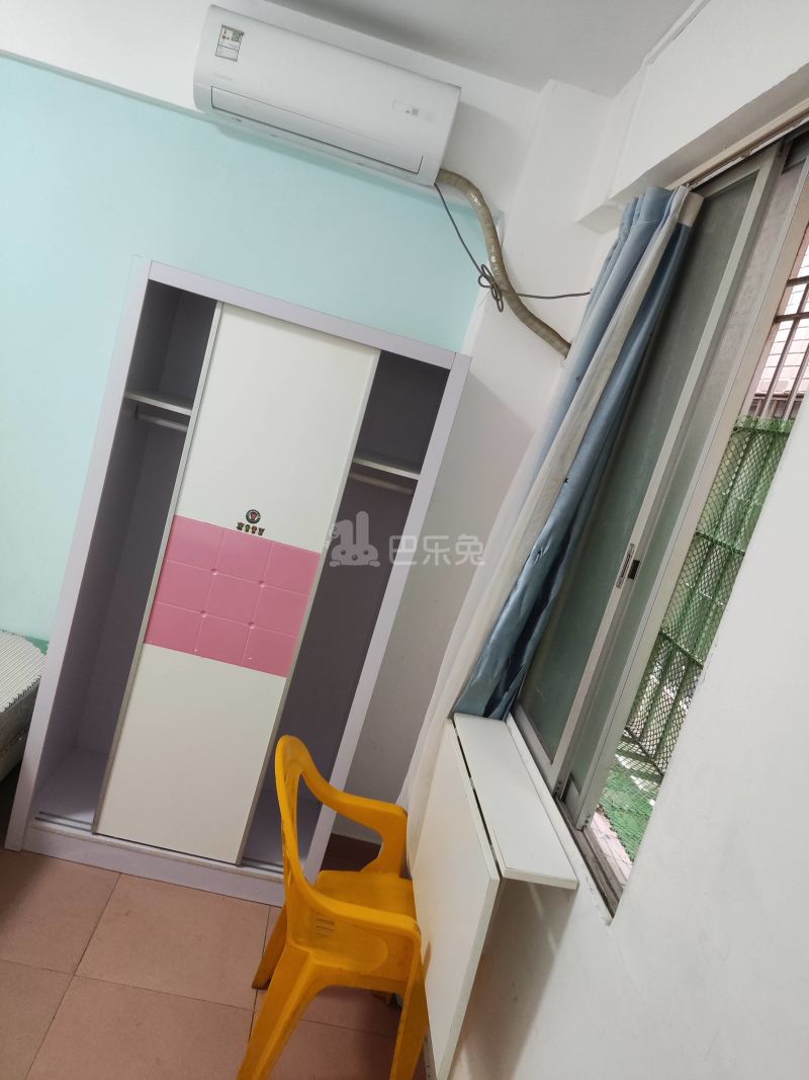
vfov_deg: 69.4
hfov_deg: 54.9
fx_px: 779
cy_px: 540
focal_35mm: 25
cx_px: 404
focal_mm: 4.71
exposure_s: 1/50
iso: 856
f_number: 1.79
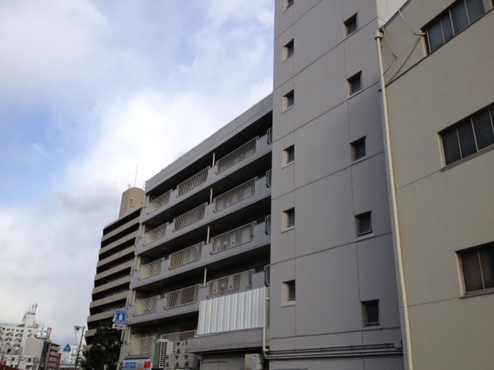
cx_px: 247
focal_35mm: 35
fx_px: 499
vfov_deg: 40.7
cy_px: 185
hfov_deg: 52.6
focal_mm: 4.28
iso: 50
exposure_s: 1/1062
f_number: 2.4
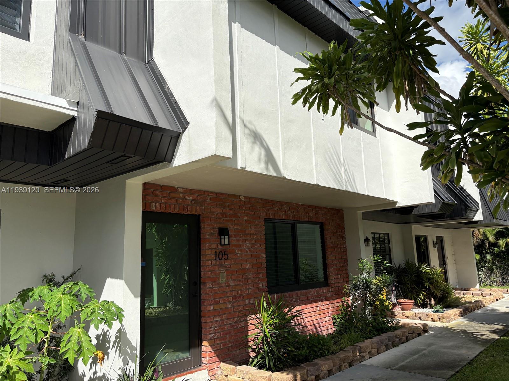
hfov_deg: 67.3
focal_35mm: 26
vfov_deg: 53.1
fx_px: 382
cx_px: 254
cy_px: 190
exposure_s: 1/4329
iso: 50
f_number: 1.6
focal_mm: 5.96
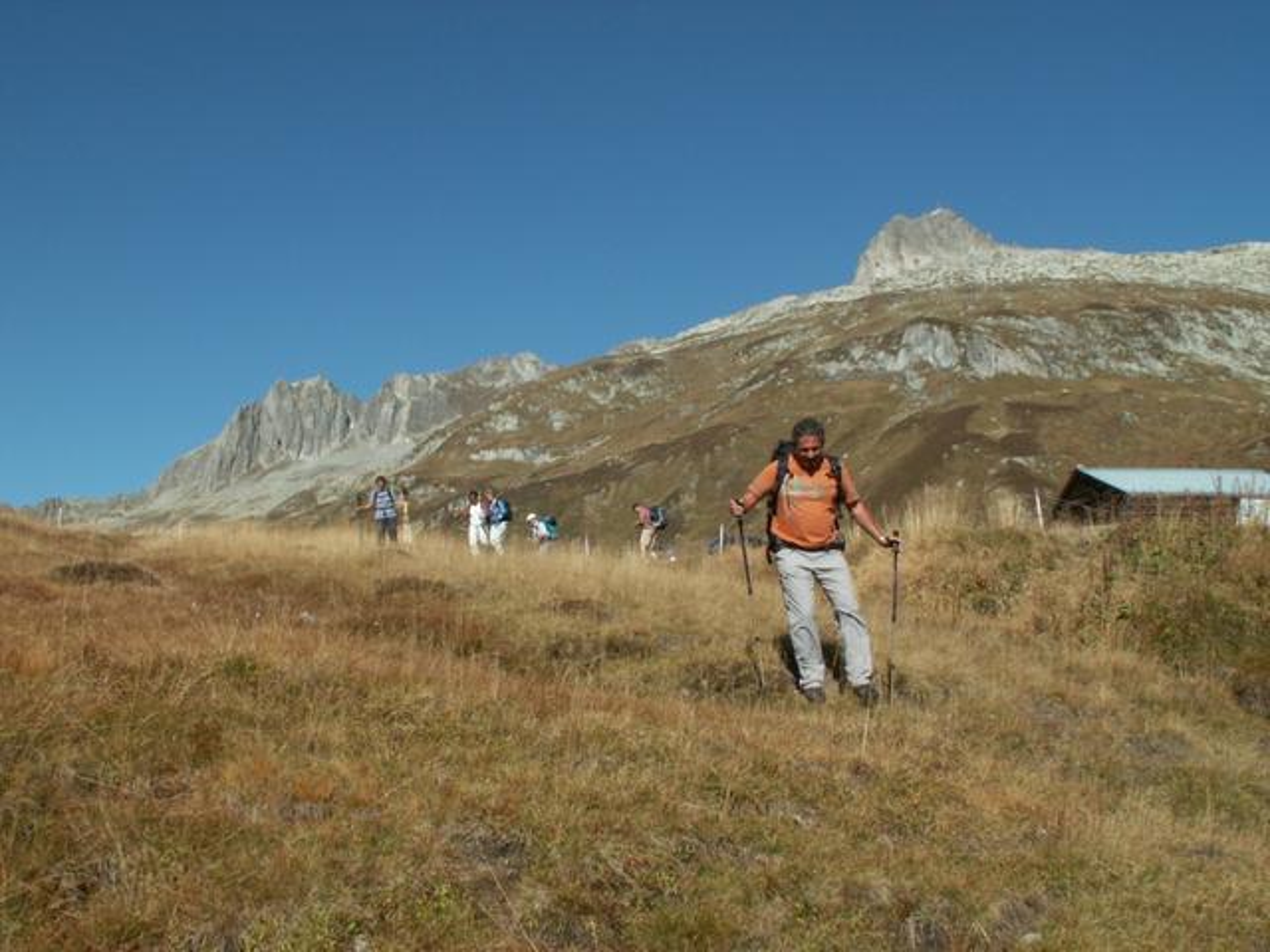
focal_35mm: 35
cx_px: 635
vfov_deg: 40.7
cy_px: 476
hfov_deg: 52.6
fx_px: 1284
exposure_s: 1/250
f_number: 7.1
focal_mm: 5.86
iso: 50
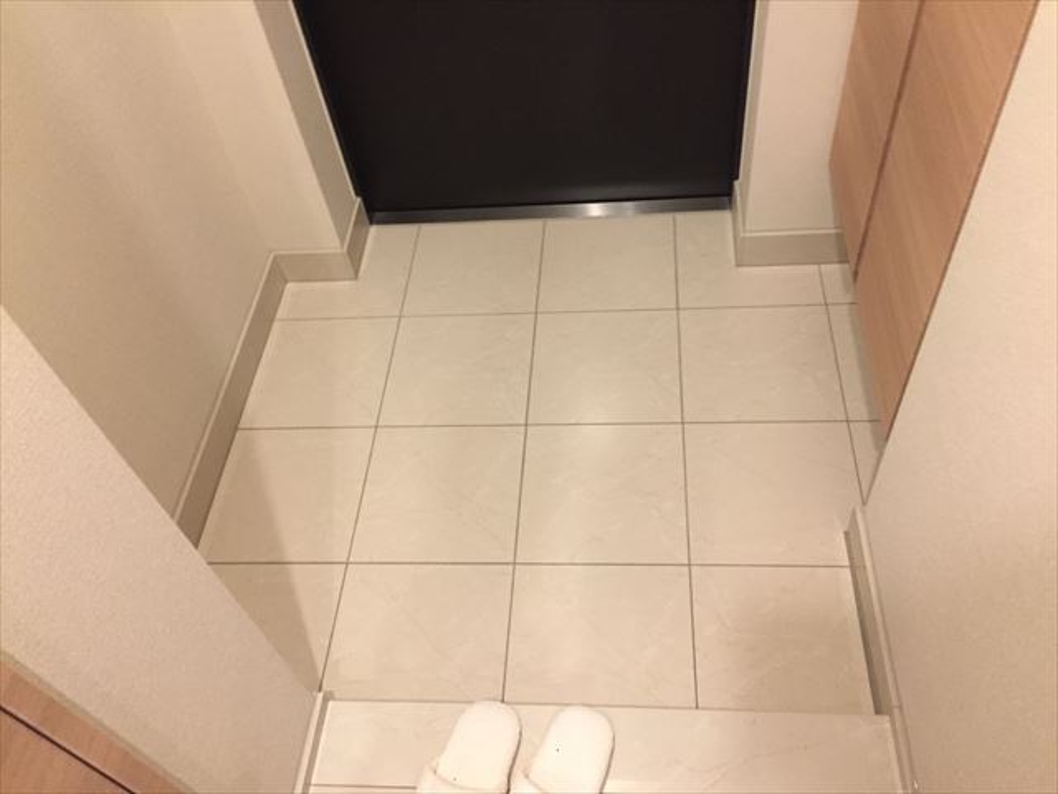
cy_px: 397
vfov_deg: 48.2
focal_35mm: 29
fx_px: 886
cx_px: 529
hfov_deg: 61.7
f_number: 2.2
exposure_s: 1/33
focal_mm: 4.15
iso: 250
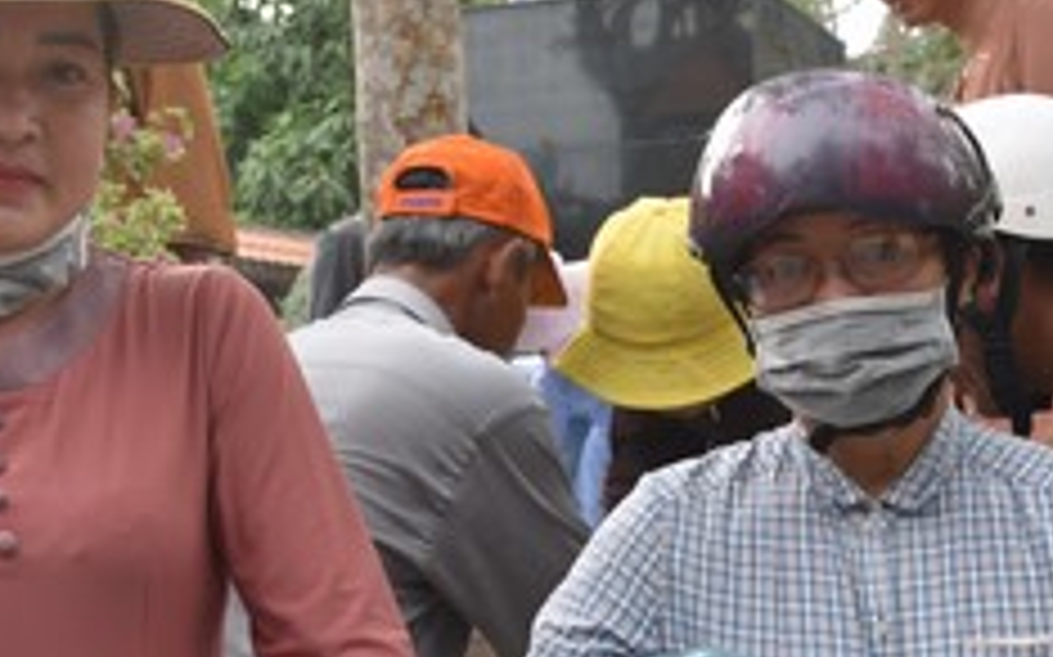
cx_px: 621
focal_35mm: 68
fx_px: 1951
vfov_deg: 18.8
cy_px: 590
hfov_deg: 30.1
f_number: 6.3
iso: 400
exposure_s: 1/160
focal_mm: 24
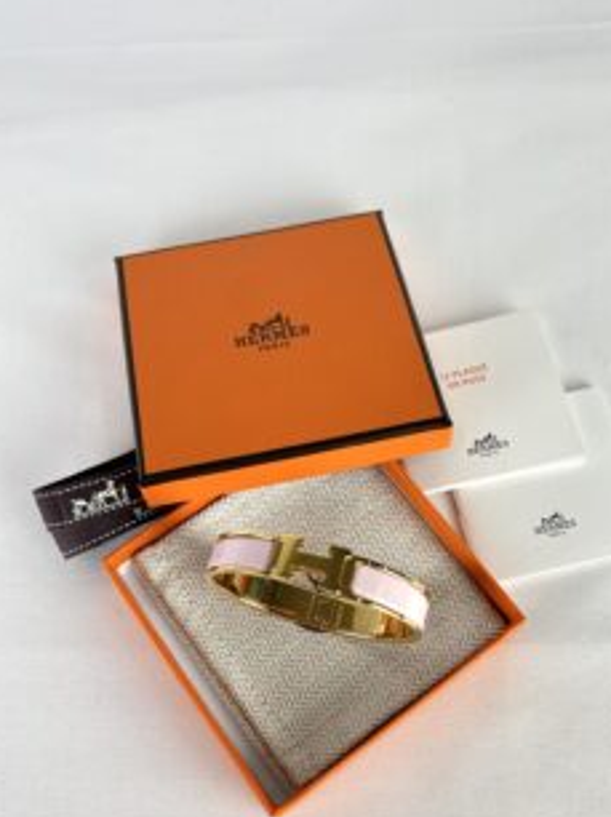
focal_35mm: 34
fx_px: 801
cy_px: 513
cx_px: 342
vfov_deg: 53.4
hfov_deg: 41.7
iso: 50
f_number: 1.5
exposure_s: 1/100
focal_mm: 5.7
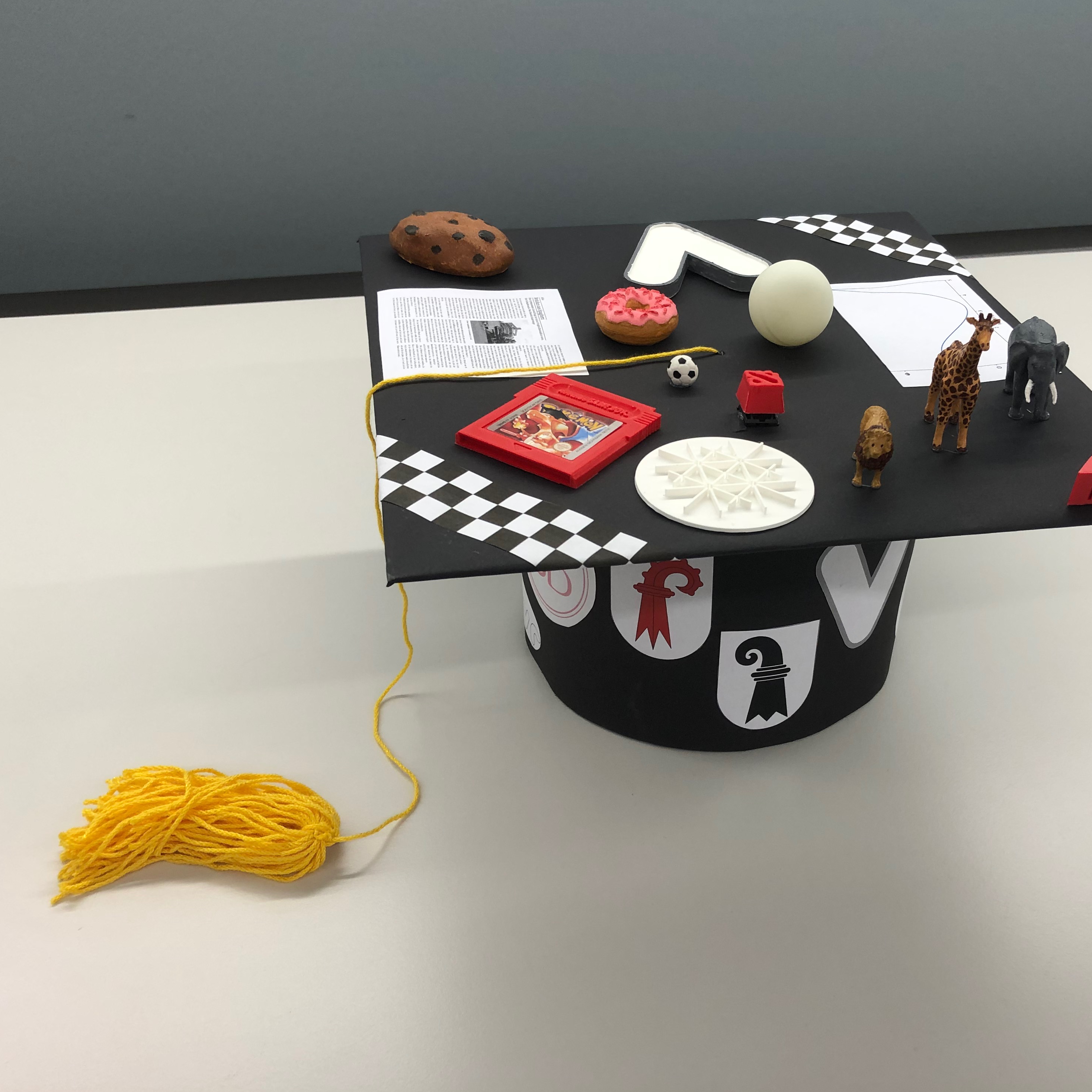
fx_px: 1213
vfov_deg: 48.4
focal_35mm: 34
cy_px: 533
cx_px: 682
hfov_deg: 48.0
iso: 32
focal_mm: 4
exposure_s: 1/50
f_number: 1.8
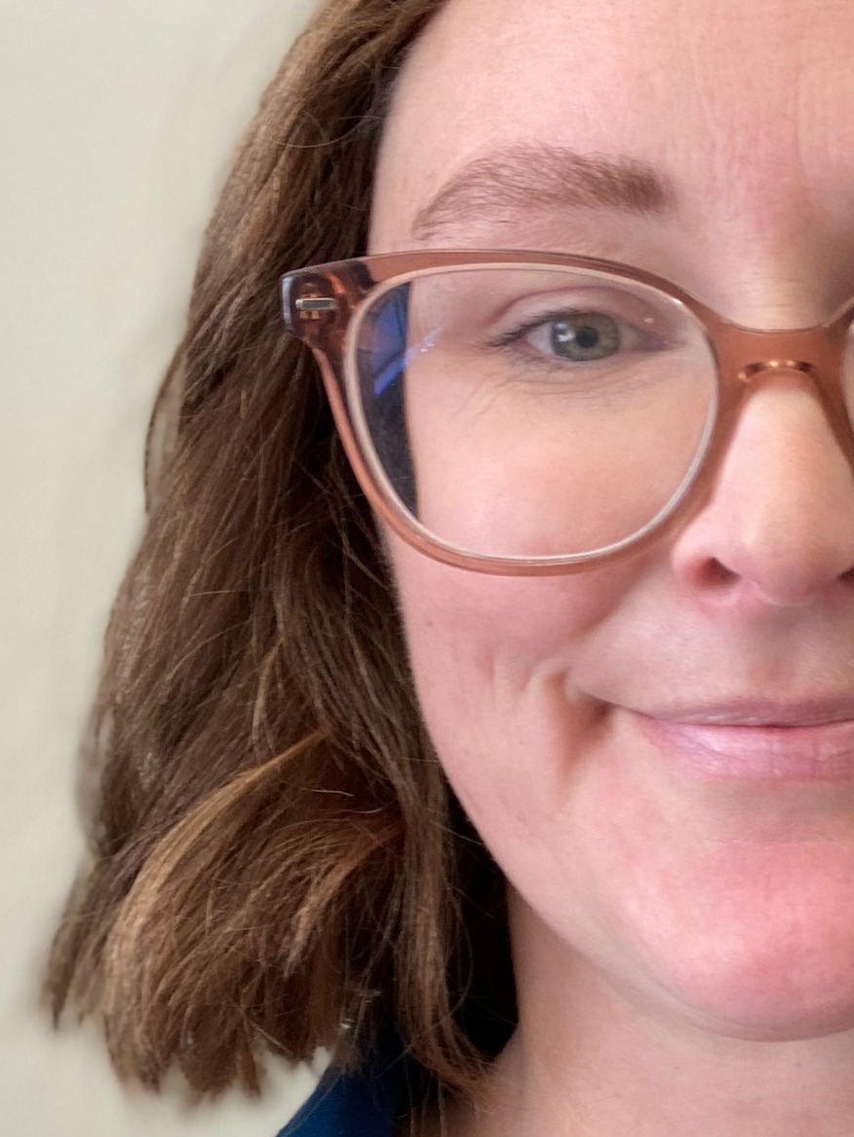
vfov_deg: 27.6
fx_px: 2300
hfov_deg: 20.4
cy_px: 777
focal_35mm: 70
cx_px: 850
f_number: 2.2
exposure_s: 1/50
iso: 64
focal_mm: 2.87
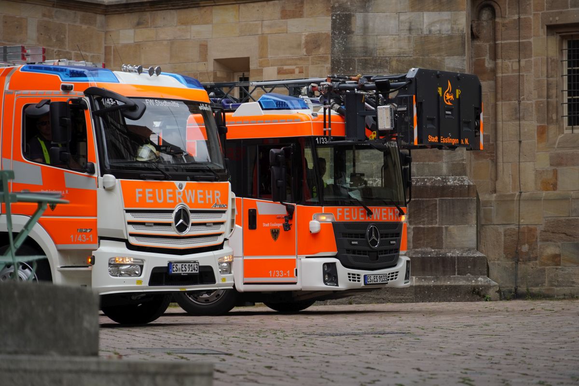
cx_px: 290
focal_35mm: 156
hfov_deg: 13.2
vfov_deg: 8.8
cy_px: 193
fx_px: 2509
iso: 320
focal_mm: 104
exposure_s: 1/640
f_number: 5.6
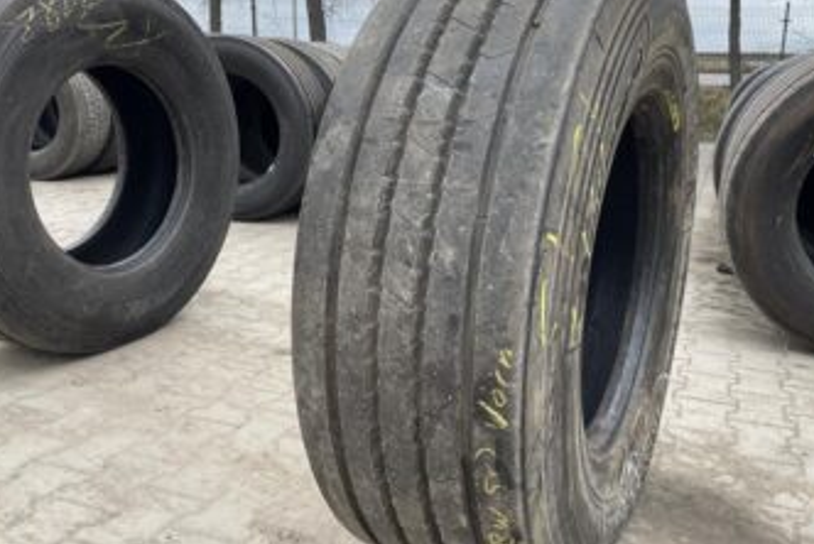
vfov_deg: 37.9
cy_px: 276
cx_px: 473
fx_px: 792
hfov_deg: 54.1
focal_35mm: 35
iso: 32
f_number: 1.6
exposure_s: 1/619
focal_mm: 4.2
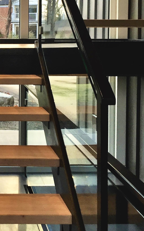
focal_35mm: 58
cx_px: -13
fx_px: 364
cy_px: 47
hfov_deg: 21.3
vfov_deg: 34.1
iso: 32
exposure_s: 1/40
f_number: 2.2
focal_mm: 4.15
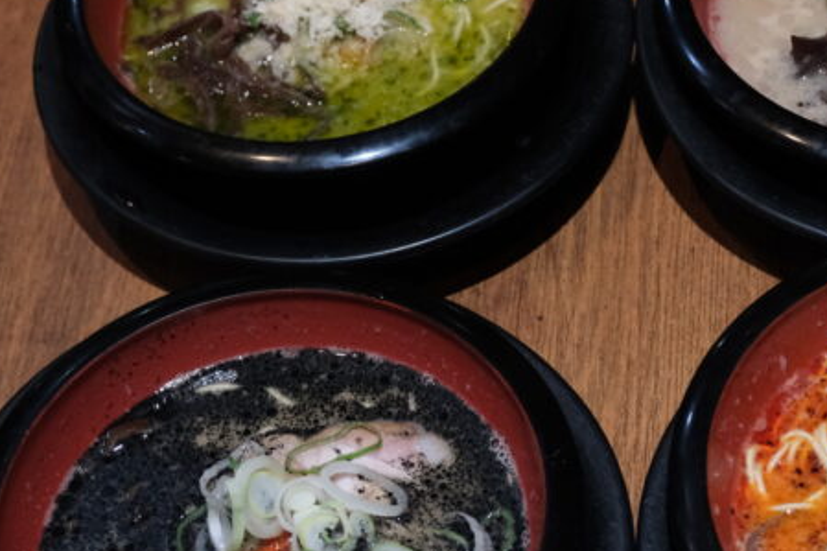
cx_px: 589
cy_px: 366
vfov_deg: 15.3
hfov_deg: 22.7
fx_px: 2044
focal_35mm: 89
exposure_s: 1/100
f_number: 3.6
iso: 2500
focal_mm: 26.3
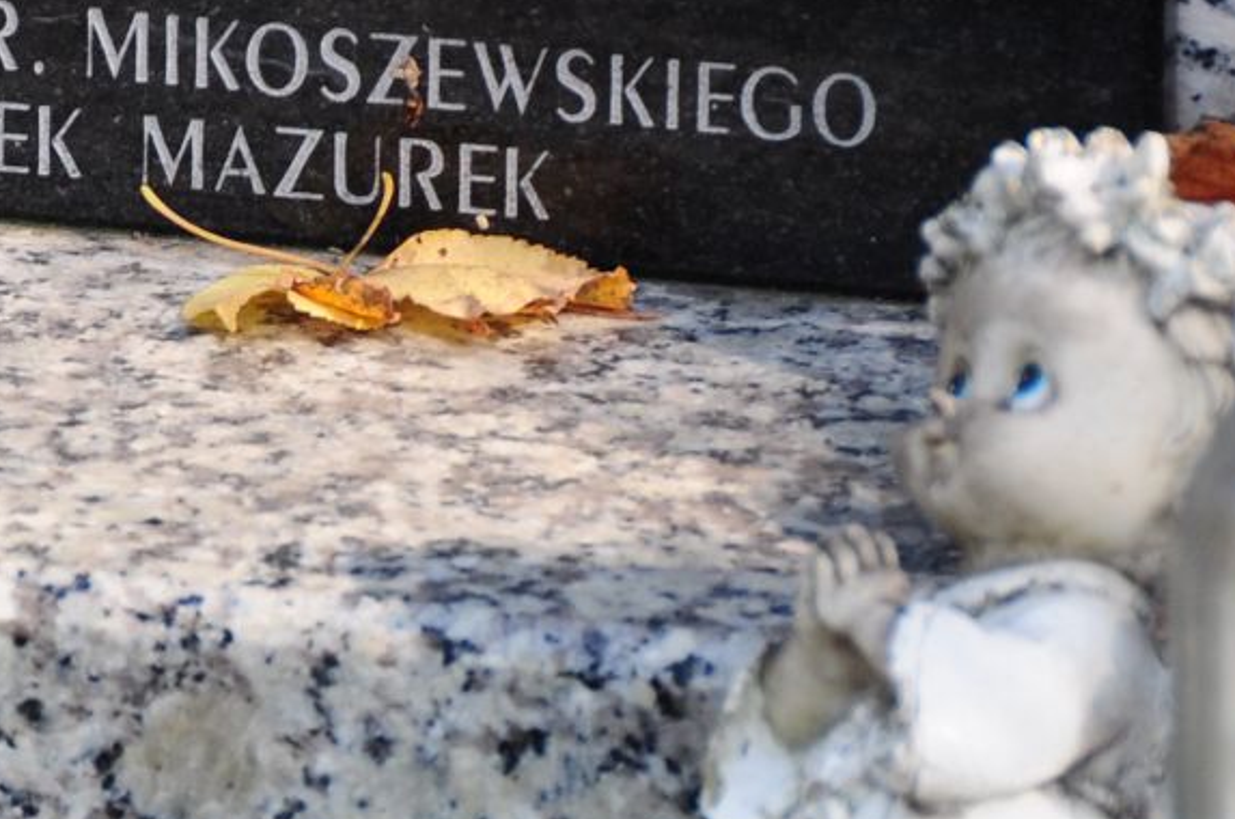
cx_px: -183
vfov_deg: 1.9
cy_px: -136
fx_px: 25001
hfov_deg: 2.8
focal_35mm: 730
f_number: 7.1
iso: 250
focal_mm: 130
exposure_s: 1/125
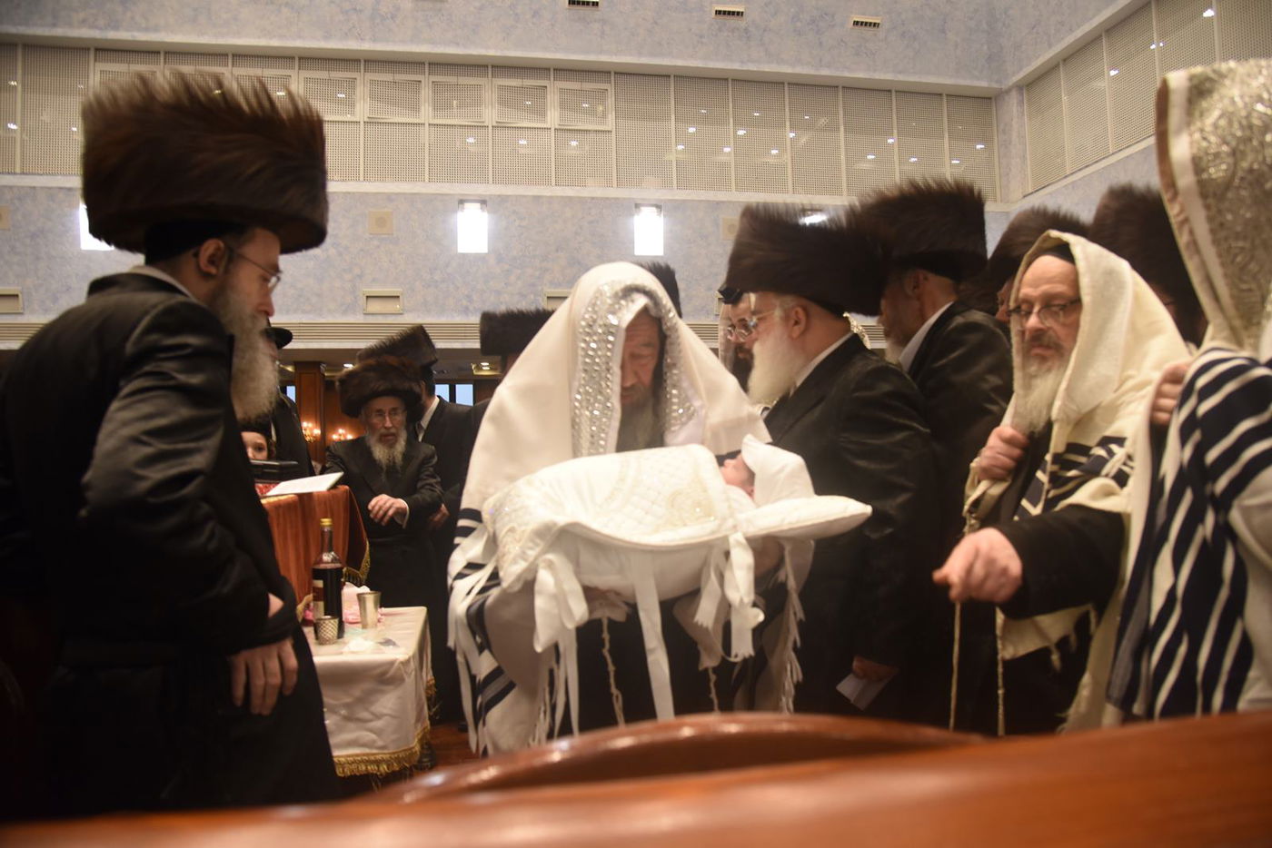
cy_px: 424
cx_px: 636
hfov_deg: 73.7
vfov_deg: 53.2
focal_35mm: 24
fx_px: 848
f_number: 4
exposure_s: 1/100
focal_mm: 24
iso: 1000
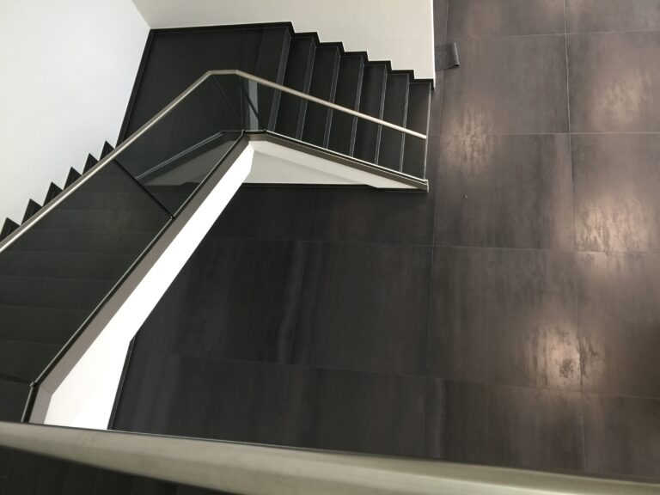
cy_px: 248
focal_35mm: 29
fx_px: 553
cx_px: 330
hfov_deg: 61.7
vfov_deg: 48.2
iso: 64
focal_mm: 4.15
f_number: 2.2
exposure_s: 1/33
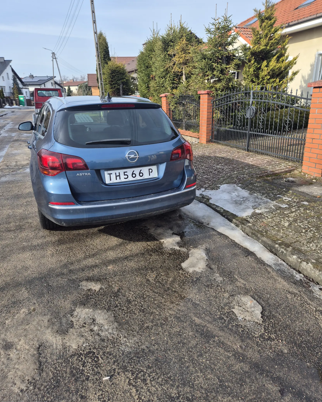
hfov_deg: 58.8
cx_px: 161
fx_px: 286
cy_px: 202
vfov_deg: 70.3
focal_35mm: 24
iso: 25
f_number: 1.8
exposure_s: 1/870
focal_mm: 5.4
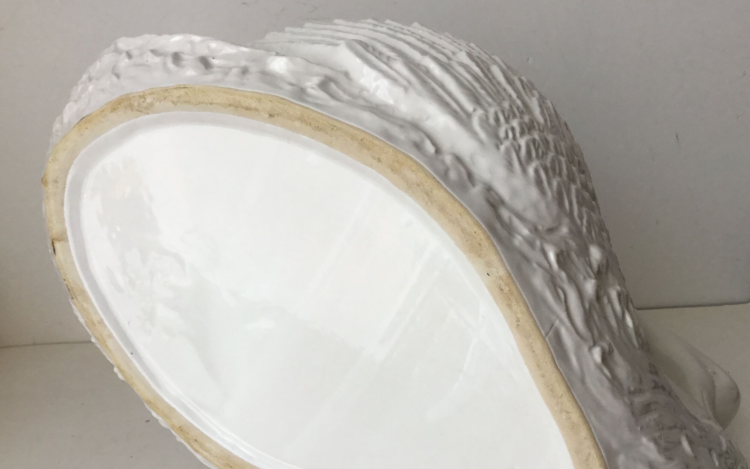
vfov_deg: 32.4
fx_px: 797
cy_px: 321
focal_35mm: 39
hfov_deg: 50.4
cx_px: 398
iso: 40
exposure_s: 1/100
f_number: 2.4
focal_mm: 3.3
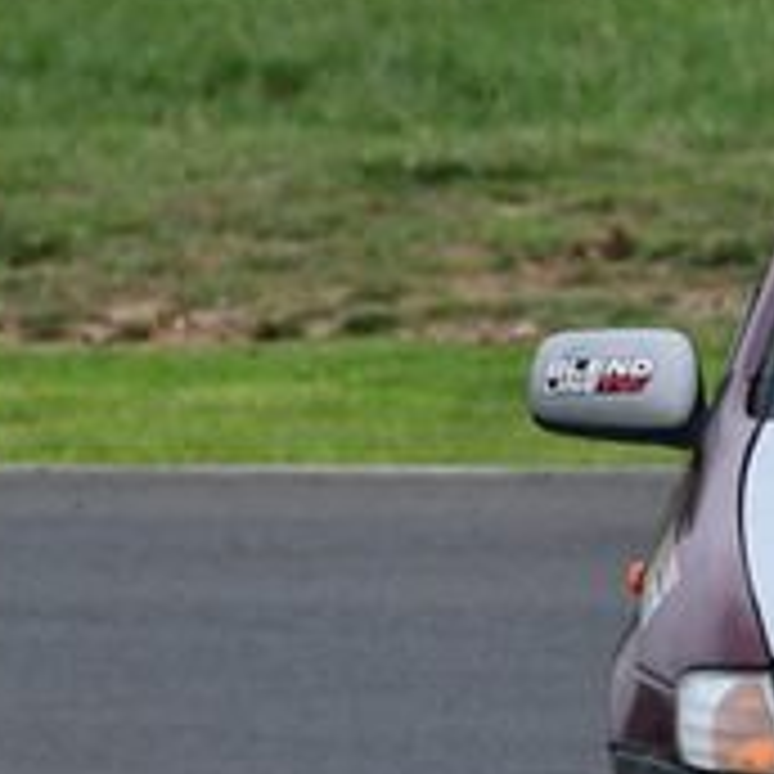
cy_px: 378
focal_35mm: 2606
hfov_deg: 0.7
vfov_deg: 0.7
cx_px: 1156
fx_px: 65924
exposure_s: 1/640
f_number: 11
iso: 800
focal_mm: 440
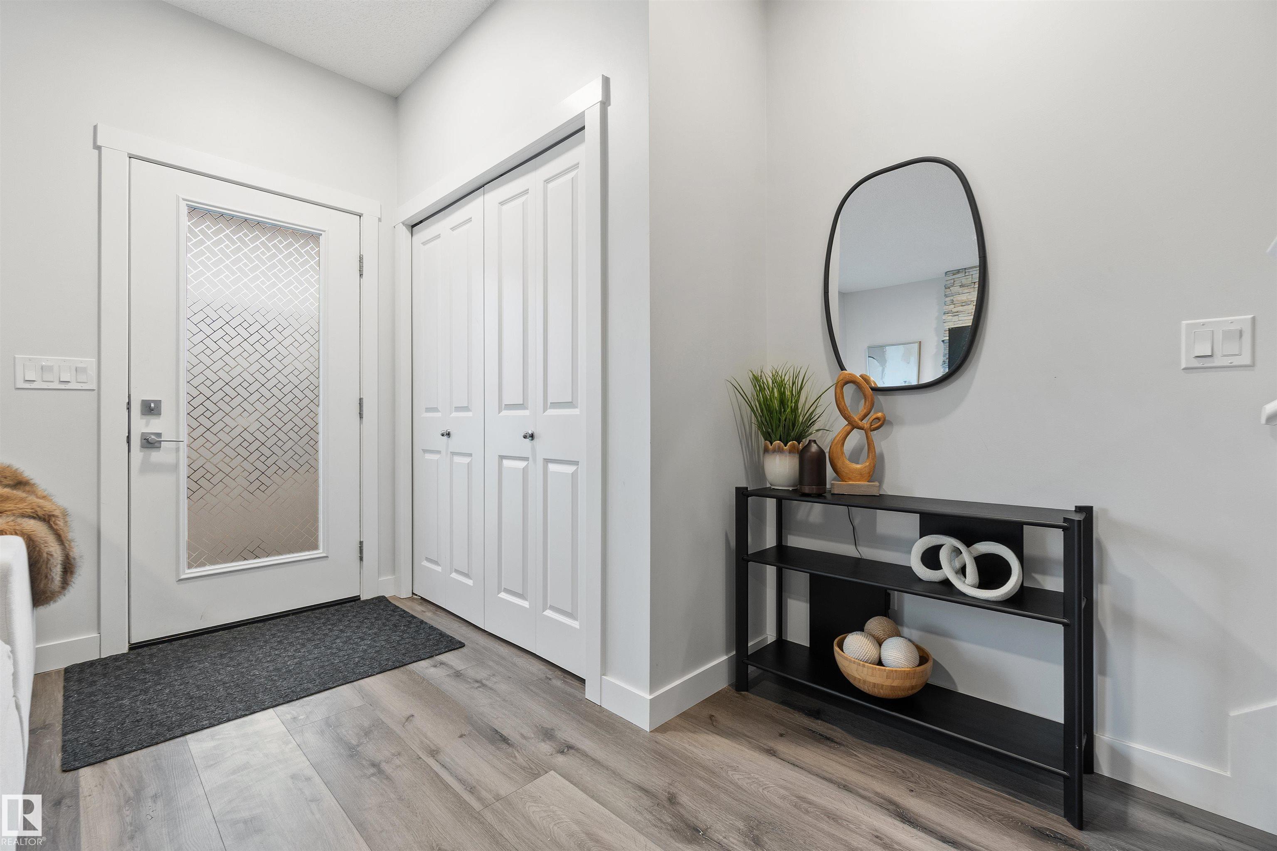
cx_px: 638
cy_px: 426
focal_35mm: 15
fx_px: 532
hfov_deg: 100.4
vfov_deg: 77.3
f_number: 7.1
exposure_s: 2
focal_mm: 10
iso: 125
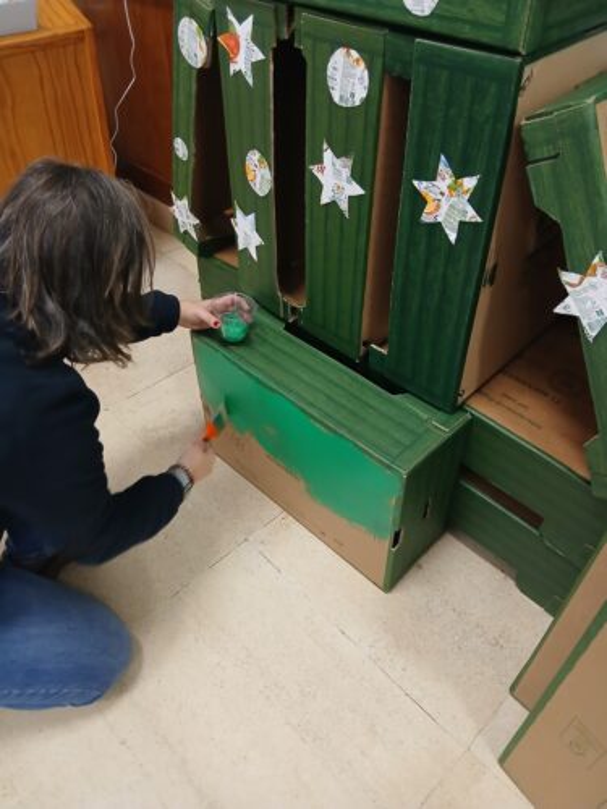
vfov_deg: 67.3
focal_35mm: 26
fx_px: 608
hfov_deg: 53.1
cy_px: 404
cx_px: 304
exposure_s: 1/25
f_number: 1.8
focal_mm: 3.98
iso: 400
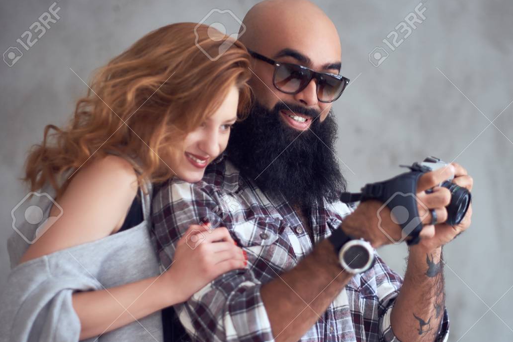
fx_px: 1510
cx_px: 307
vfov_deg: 12.9
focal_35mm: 106
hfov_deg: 19.3
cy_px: 197
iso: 320
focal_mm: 56
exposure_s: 1/160
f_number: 1.4
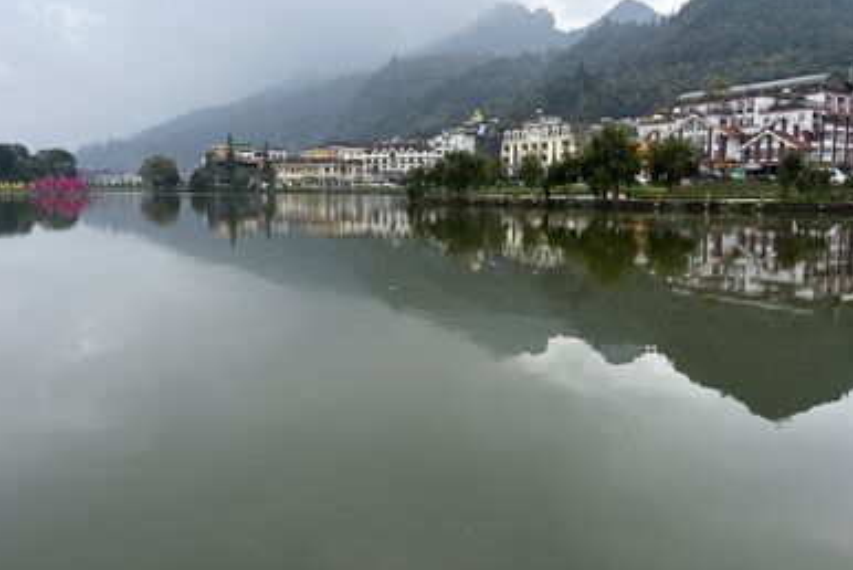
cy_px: 252
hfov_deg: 65.4
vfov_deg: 46.4
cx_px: 424
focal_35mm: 28
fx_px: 664
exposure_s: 1/2755
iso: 50
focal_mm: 5.1
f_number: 1.6
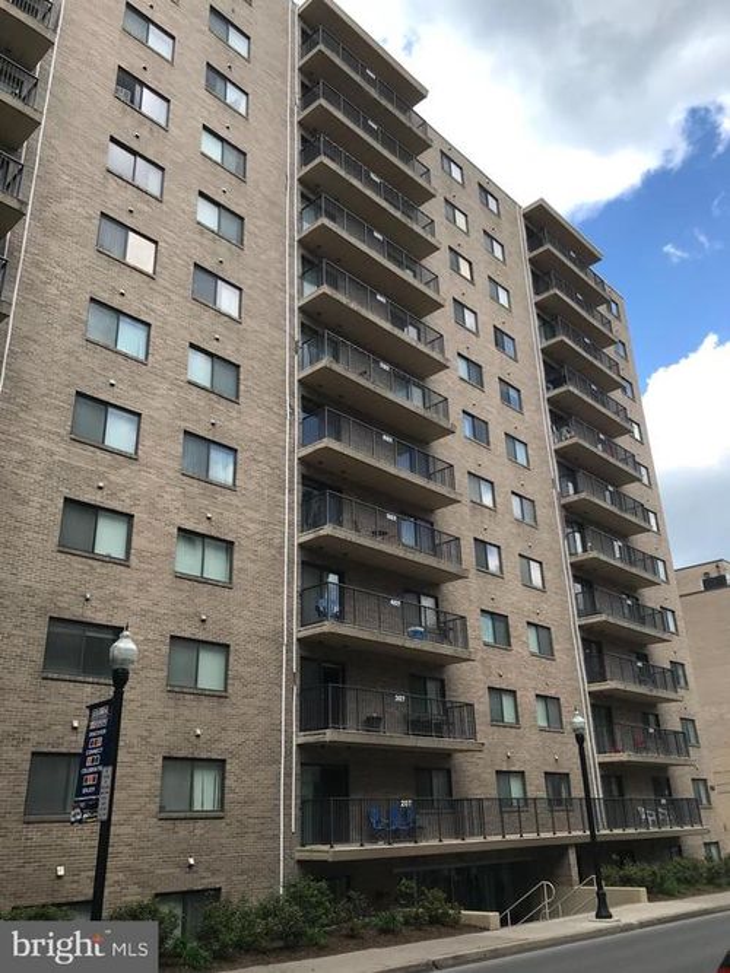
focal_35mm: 28
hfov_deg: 49.7
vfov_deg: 63.5
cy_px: 486
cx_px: 365
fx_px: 788
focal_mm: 3.99
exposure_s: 1/1244
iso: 20
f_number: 1.8
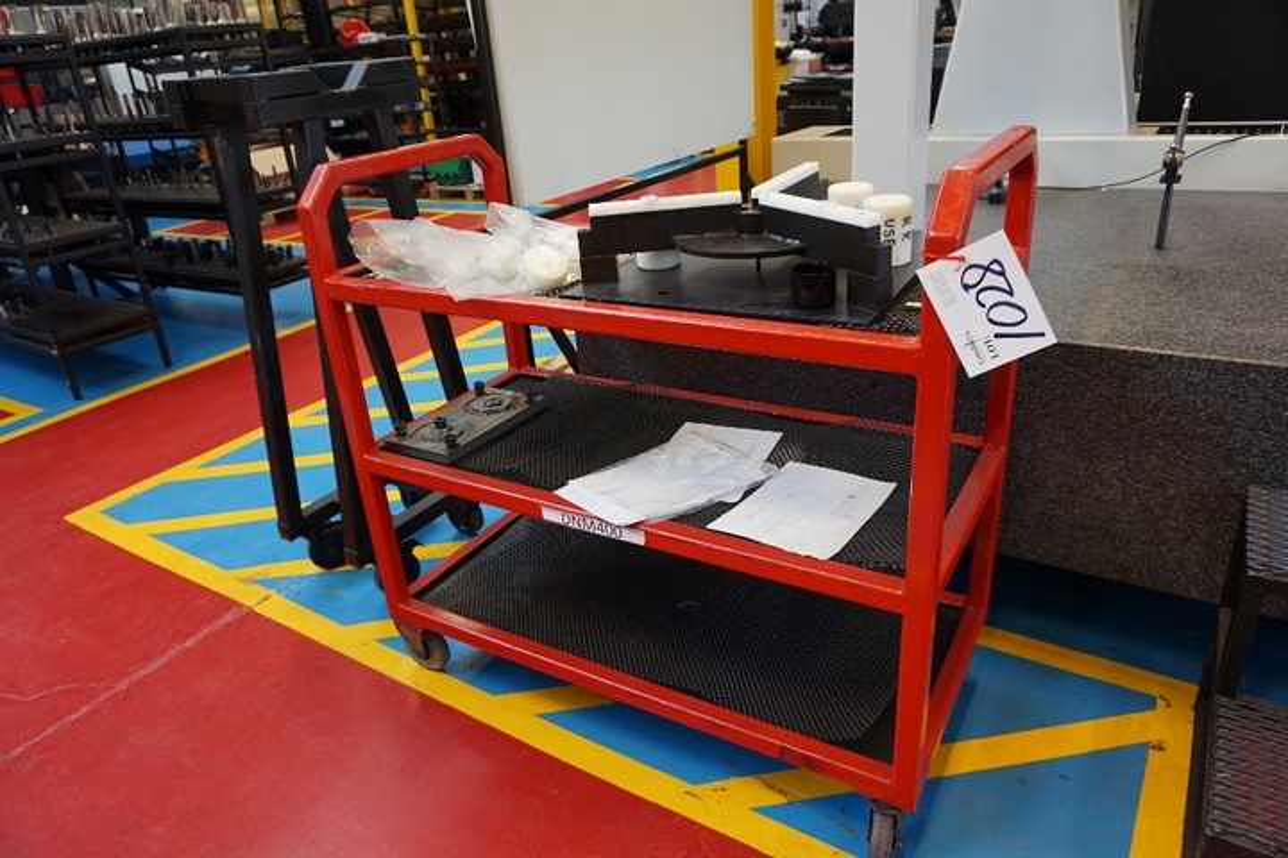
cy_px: 429
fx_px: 859
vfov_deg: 53.1
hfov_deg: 73.7
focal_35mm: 24
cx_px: 644
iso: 640
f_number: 4
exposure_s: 1/160
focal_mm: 16
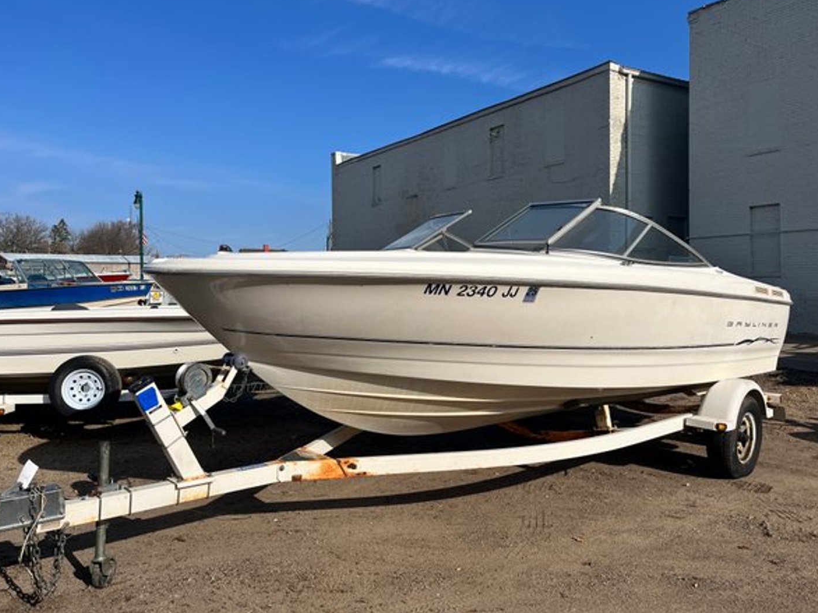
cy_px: 284
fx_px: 662
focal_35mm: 28
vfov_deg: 49.7
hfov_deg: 63.4
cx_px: 401
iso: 50
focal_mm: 5.1
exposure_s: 1/6897
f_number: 1.6
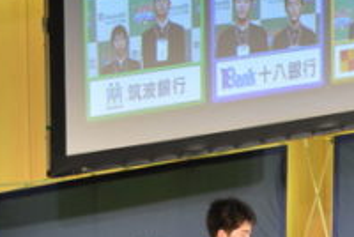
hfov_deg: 5.8
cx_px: 299
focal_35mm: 353
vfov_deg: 3.9
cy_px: 188
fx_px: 3476
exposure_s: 1/100
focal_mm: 98
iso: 1600
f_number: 5.6
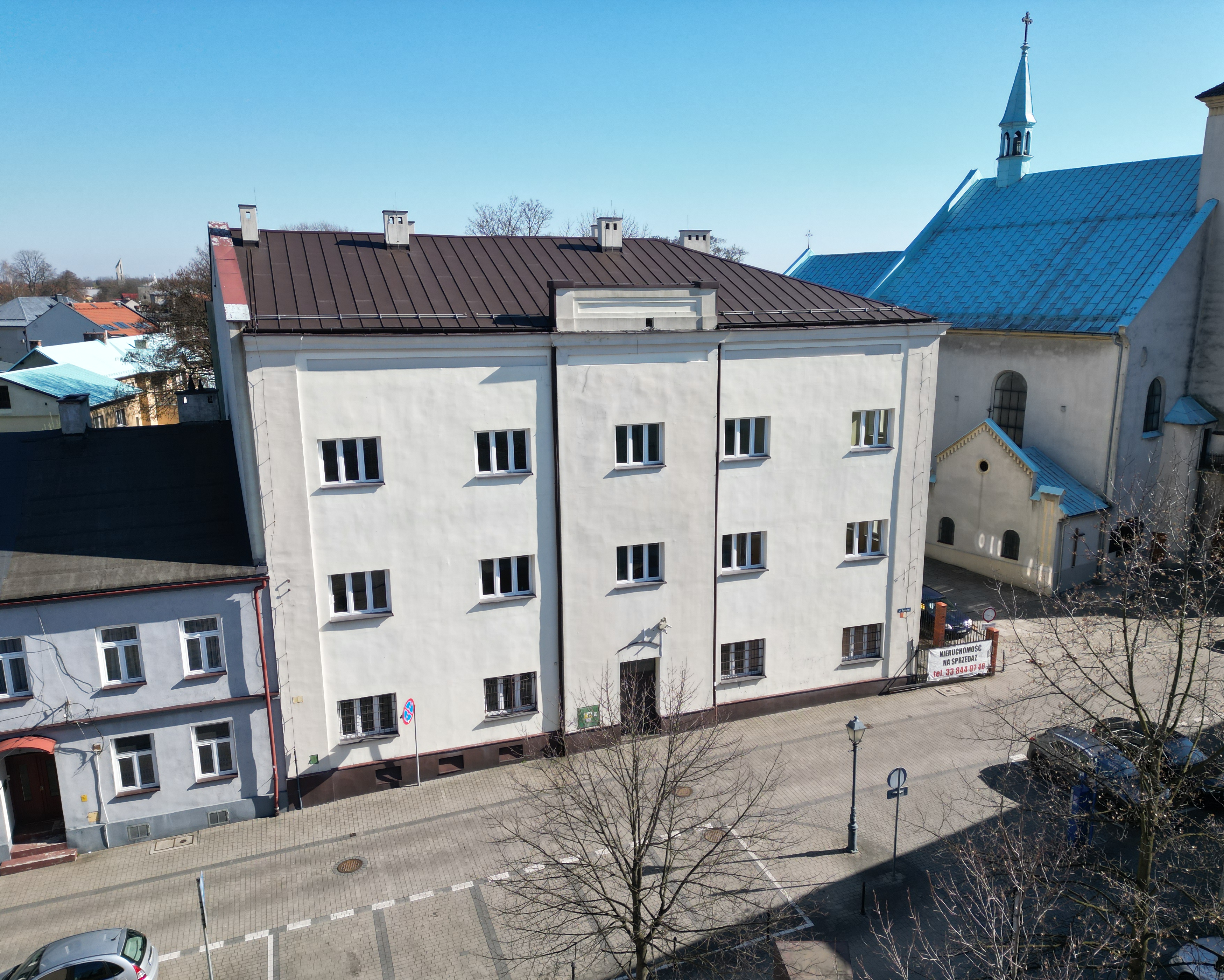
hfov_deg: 64.0
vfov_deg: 53.1
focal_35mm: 27
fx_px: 978
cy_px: 526
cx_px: 649
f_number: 1.7
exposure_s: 1/2500
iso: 120
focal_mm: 6.72
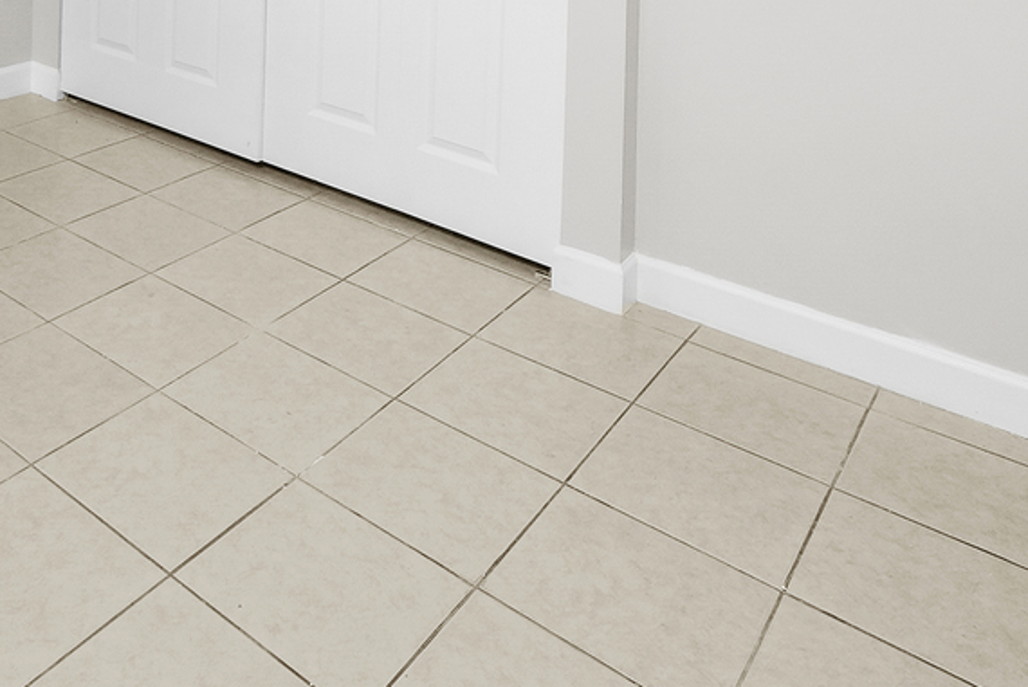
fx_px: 972
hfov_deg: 49.1
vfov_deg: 29.8
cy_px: -238
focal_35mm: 34
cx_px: 85
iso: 1000
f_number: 11
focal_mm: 12
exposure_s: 1/3
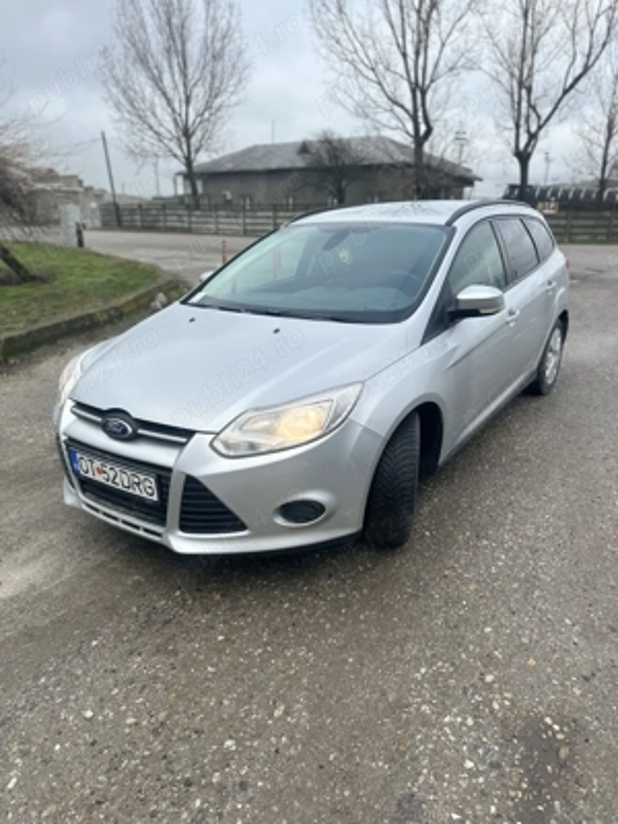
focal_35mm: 24
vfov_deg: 71.6
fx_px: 571
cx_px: 309
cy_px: 412
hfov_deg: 56.8
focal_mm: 6.86
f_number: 1.78
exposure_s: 1/2203
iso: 80
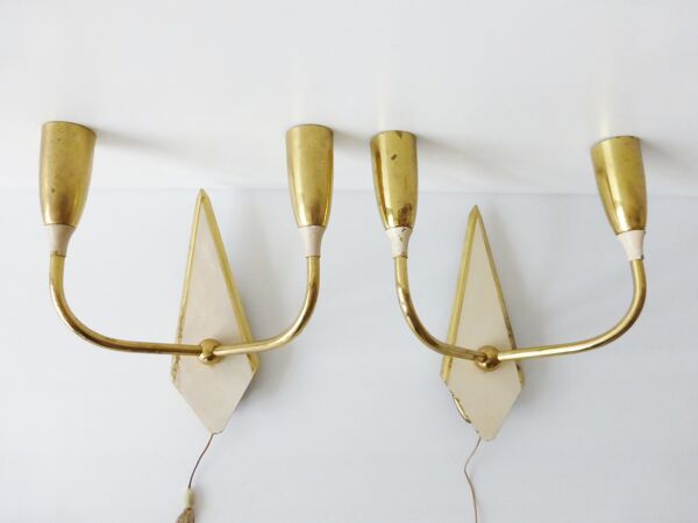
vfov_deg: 54.9
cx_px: 349
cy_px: 262
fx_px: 504
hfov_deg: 69.4
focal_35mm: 25
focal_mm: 4.3
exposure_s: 1/125
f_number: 3.3
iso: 640
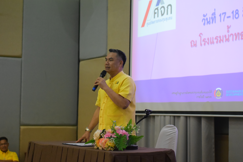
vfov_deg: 18.2
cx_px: 122
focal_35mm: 75
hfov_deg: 27.0
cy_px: 81
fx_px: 506
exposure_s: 1/320
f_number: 2.5
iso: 3200
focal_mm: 50
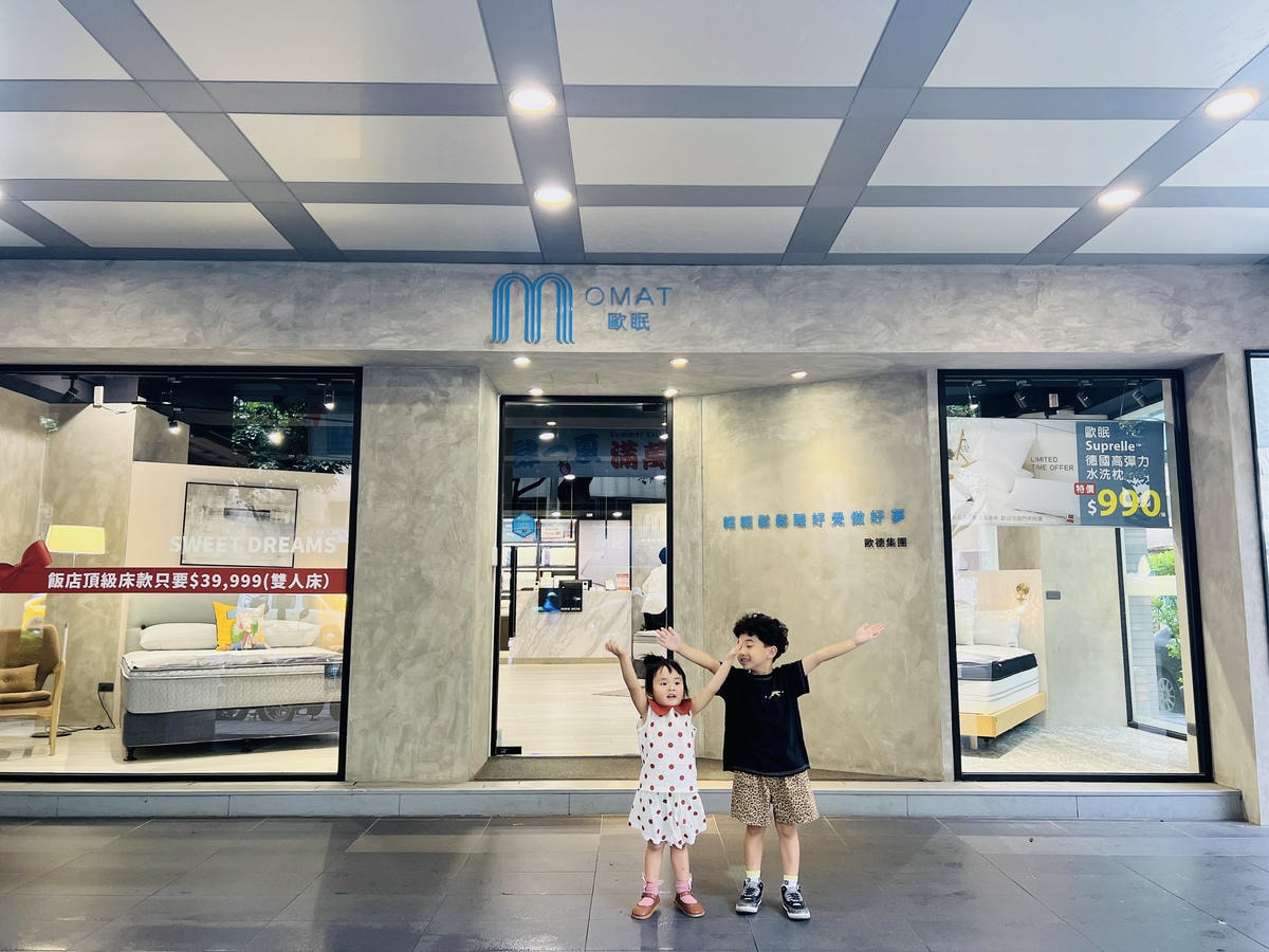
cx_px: 634
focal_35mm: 26
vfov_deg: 53.1
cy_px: 476
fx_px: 953
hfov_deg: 67.3
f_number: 1.5
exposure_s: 1/60
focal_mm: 5.7
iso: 125
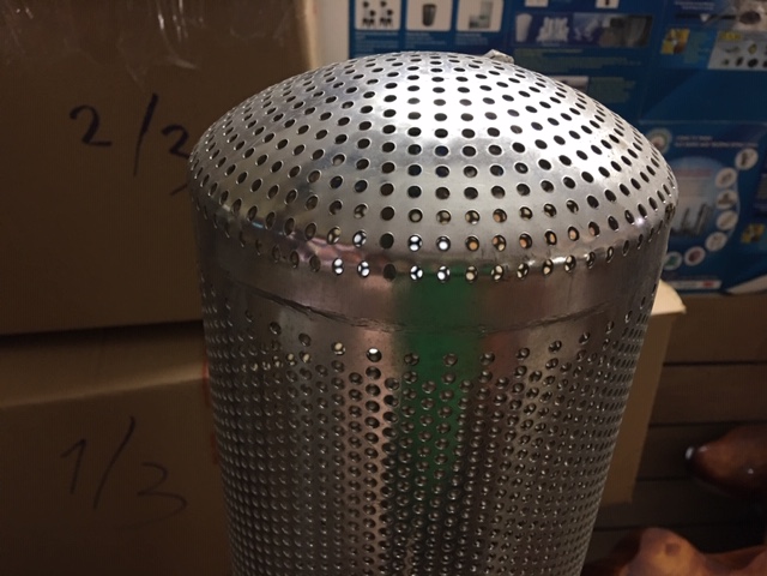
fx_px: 643
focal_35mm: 29
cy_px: 288
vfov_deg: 48.2
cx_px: 384
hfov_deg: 61.7
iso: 100
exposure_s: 1/10
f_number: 2.2
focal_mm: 4.15
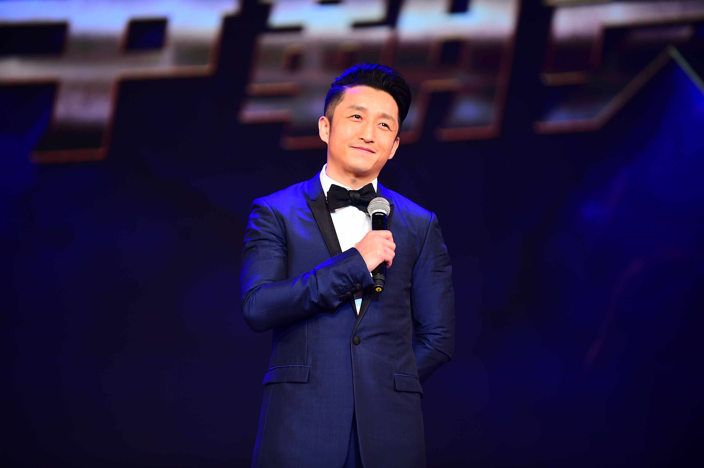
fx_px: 3419
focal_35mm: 175
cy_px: 234
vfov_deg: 7.8
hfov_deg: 11.8
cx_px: 352
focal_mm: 175
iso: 250
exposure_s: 1/160
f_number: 2.8
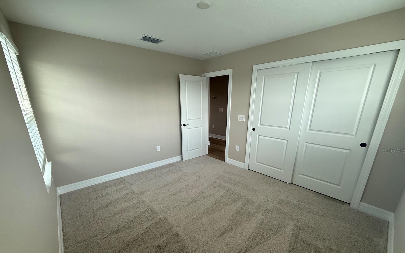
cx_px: 202
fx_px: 166
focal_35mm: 15
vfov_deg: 74.0
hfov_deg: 101.5
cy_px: 150
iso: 125
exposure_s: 1/120
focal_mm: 2.22
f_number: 2.2
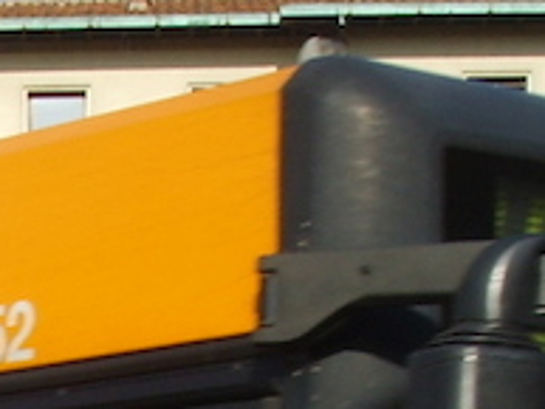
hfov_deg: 9.6
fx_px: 3119
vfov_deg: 7.2
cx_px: -325
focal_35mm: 198
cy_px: 873
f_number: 6.3
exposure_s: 1/250
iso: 50
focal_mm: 6.6
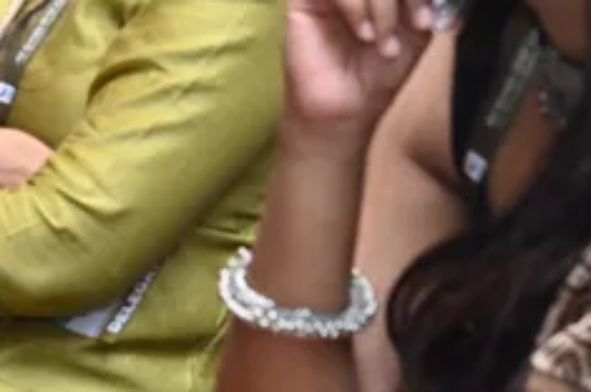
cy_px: 41
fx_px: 3131
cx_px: 35
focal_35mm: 191
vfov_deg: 7.2
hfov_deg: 10.7
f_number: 4.5
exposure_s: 1/100
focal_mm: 35
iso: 800
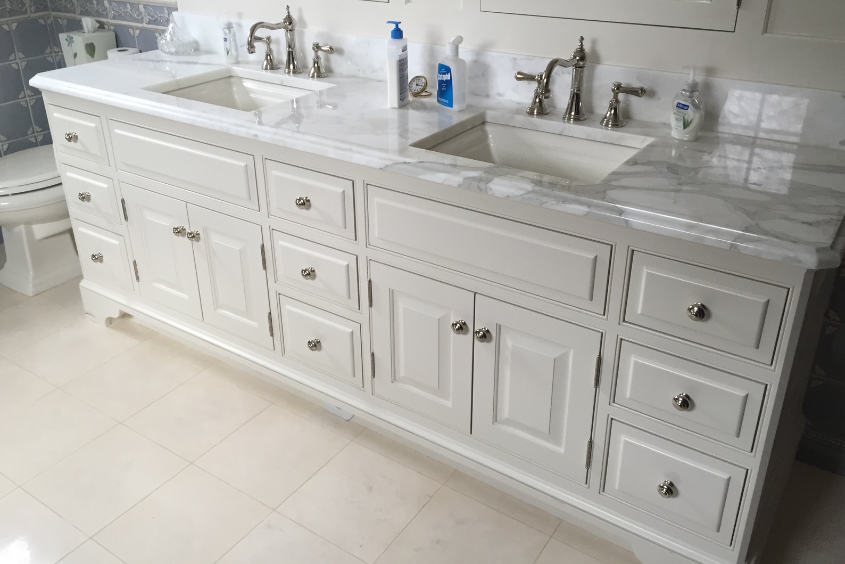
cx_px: 424
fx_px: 728
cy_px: 243
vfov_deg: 42.2
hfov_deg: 60.3
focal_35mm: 31
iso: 40
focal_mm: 4.15
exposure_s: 1/30
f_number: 2.2
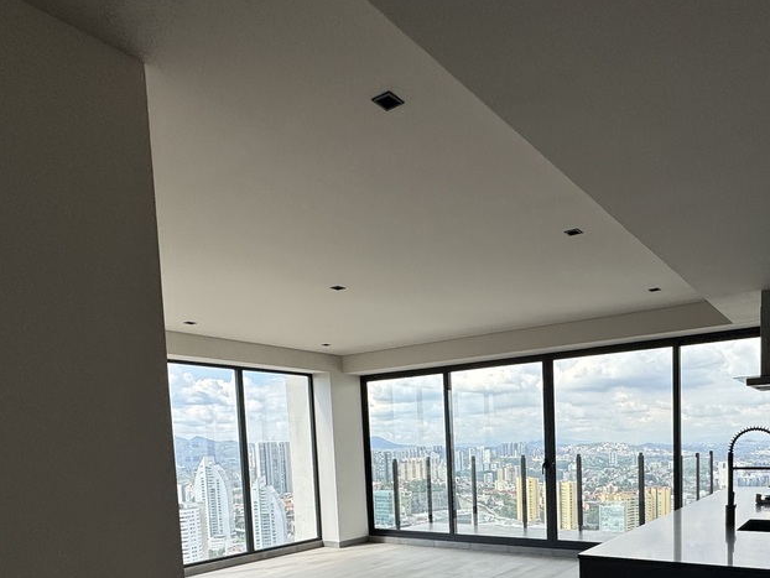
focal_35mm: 27
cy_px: 494
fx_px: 601
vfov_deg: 47.4
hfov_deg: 64.3
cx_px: 483
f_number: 2.2
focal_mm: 2.22
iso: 50
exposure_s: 1/932
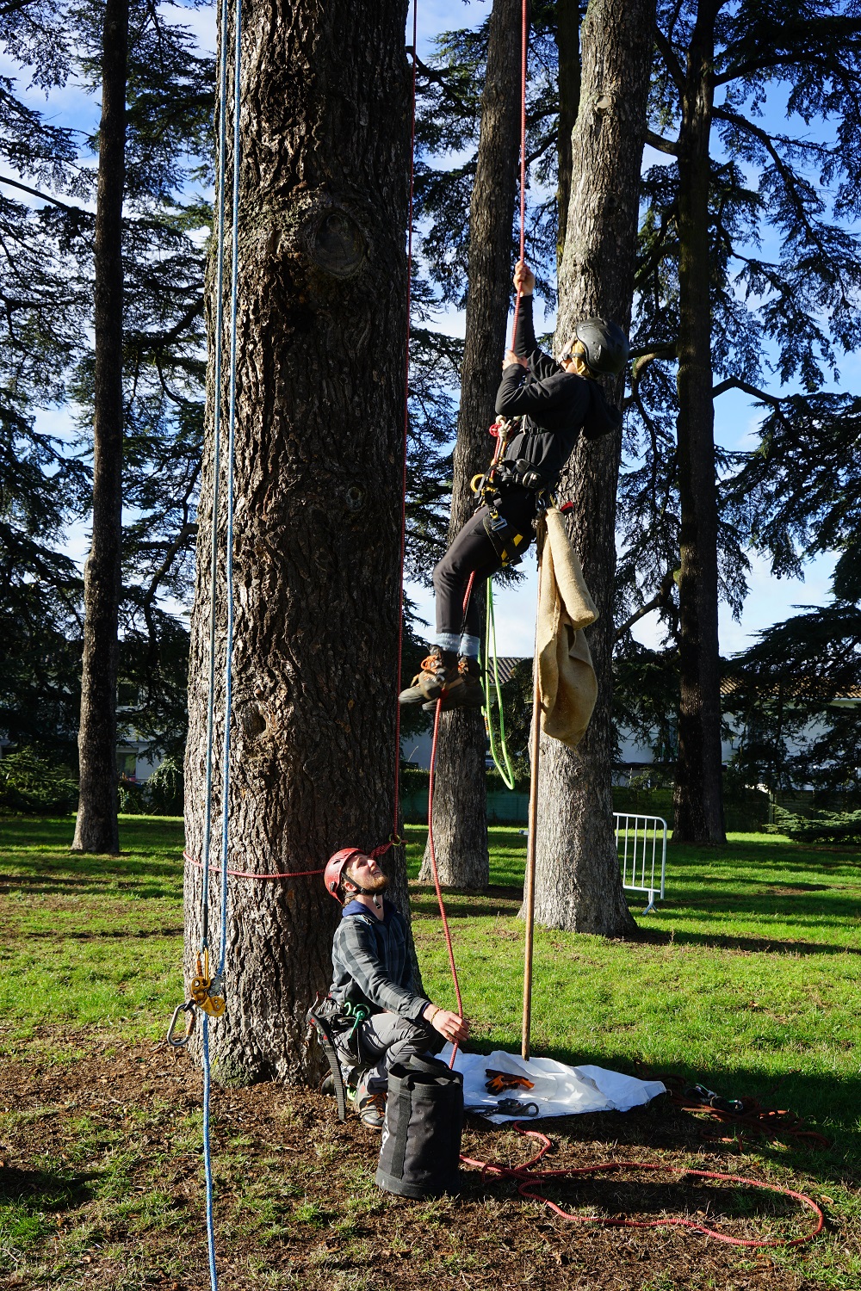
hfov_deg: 33.4
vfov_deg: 48.5
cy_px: 646
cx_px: 430
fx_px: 1435
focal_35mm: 40
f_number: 9
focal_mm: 40
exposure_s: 1/100
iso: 100
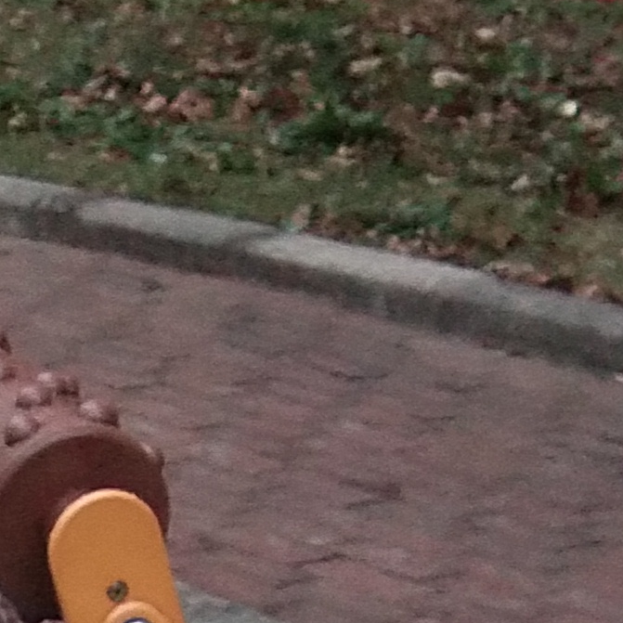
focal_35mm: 170
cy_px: 1318
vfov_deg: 9.5
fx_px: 3462
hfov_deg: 9.9
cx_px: -401
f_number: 2.2
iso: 800
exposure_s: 1/20
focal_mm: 3.69
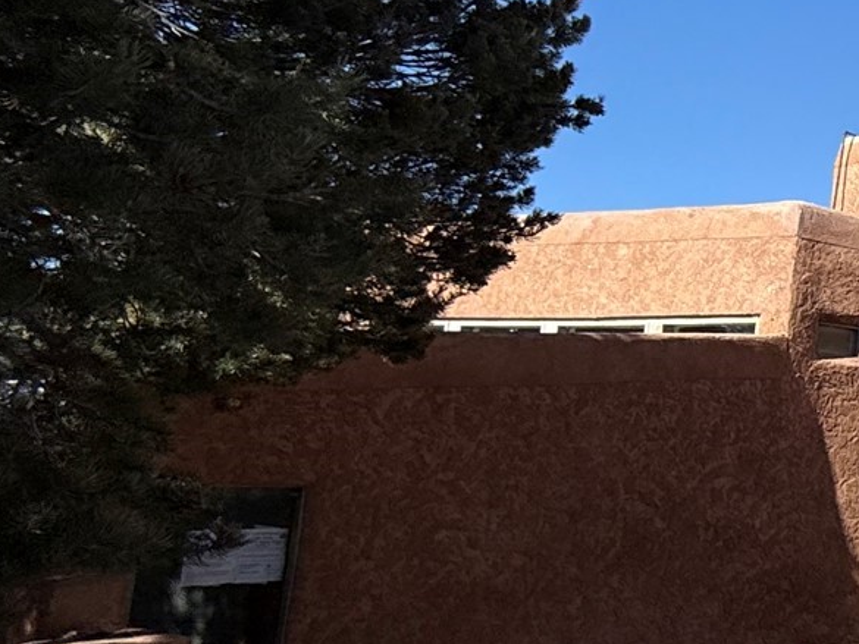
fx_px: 1216
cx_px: 1377
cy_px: 334
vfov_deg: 29.7
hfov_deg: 25.5
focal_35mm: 49
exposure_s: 1/2611
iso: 50
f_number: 2.2
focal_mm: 2.22
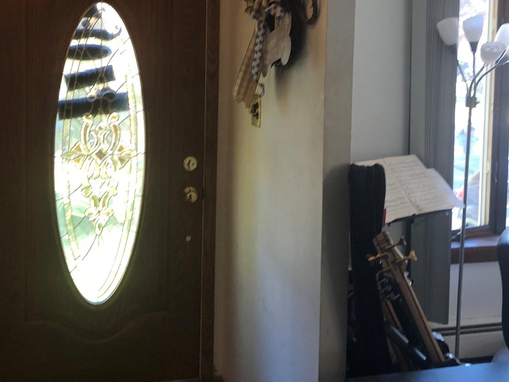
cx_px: 254
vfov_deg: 28.1
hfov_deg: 37.5
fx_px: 750
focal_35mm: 51
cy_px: 90
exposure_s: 1/20
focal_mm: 3.99
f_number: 1.8
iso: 40
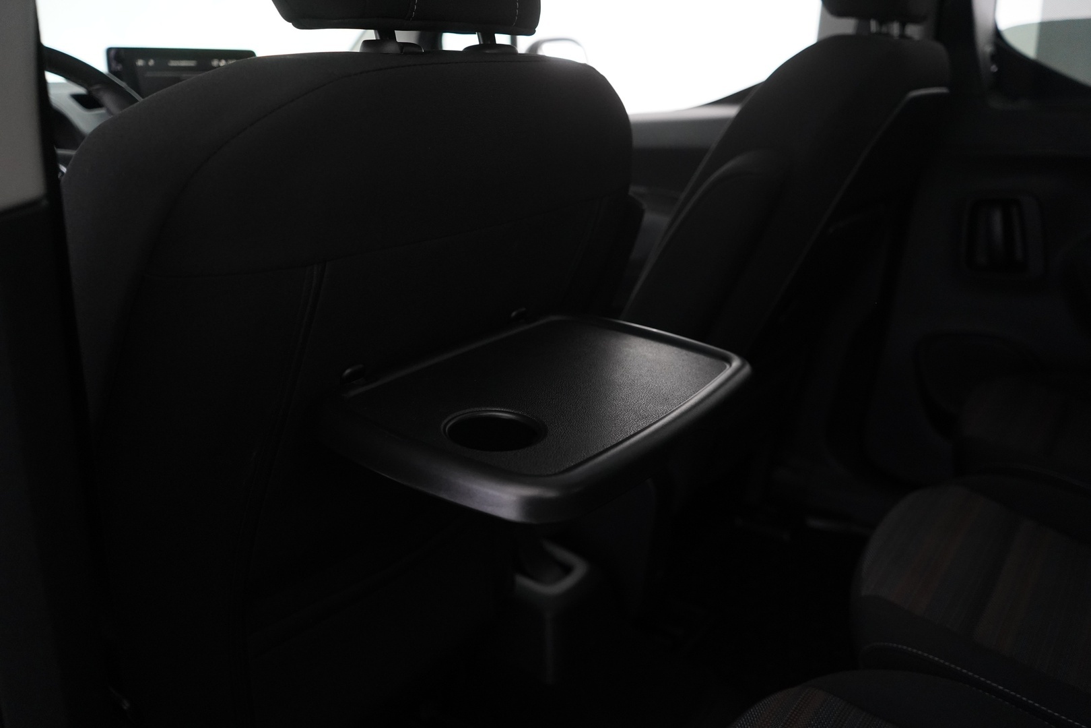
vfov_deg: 46.4
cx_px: 546
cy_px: 364
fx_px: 848
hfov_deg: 65.5
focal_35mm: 28
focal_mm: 28
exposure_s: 1/60
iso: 4000
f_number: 3.5
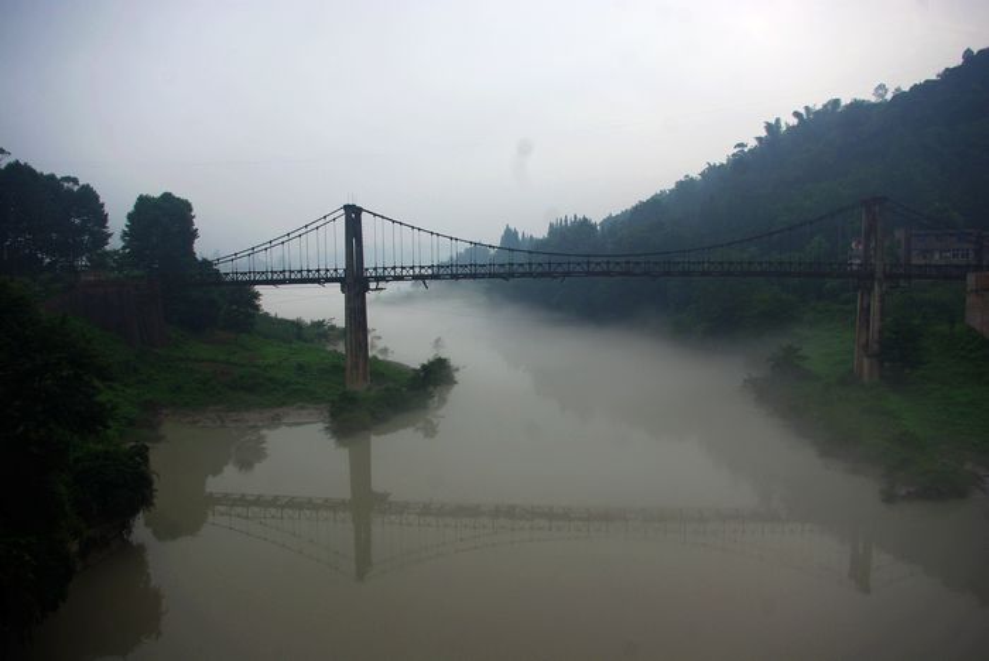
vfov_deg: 48.0
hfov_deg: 67.3
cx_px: 494
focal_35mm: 27
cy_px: 330
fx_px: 742
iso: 100
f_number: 5.6
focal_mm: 18
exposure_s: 1/125
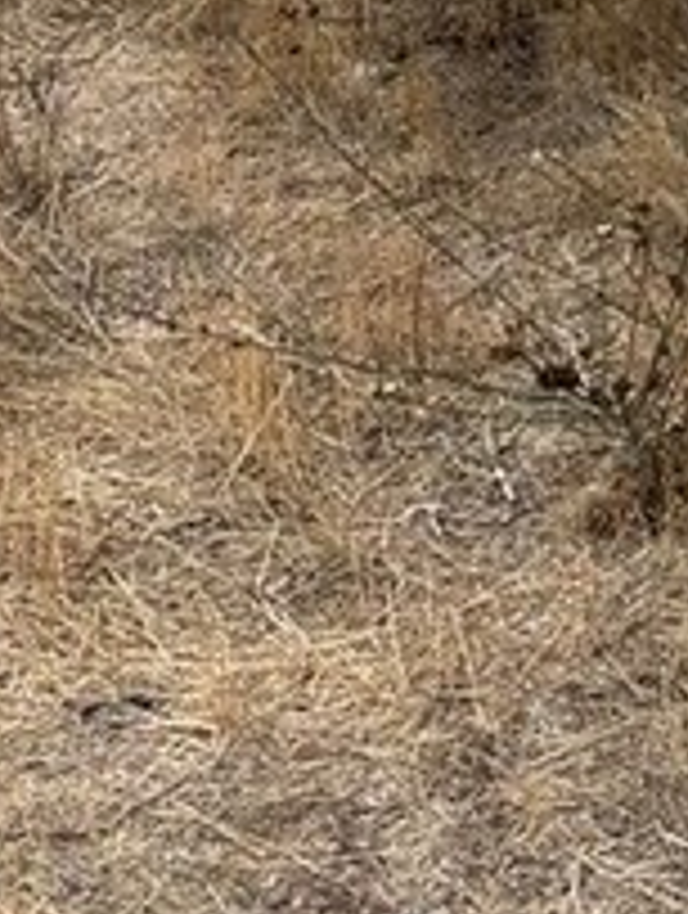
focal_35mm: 184
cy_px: -1261
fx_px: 4861
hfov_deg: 7.9
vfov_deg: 9.6
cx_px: 1156
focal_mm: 5.96
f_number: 1.6
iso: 50
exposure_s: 1/1783
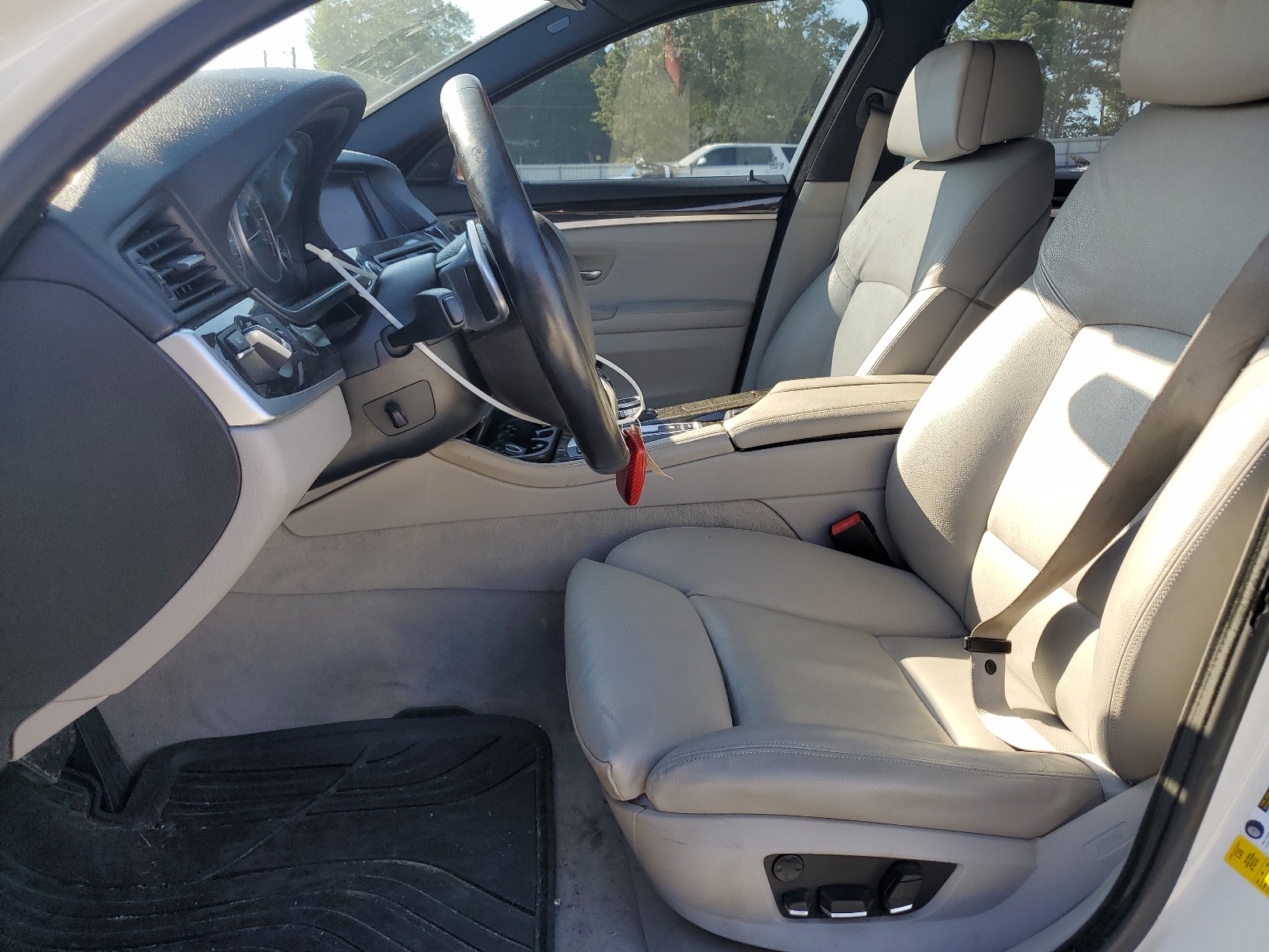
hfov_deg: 67.3
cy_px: 476
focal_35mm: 26
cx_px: 634
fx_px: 953
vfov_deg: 53.1
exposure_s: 1/667
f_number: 1.5
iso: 50
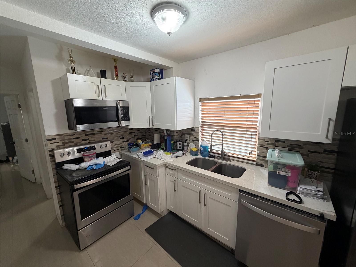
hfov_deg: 102.1
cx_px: 178
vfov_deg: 85.7
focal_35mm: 14
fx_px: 144
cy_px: 134
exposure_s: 1/120
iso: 250
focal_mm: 2.22
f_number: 2.2
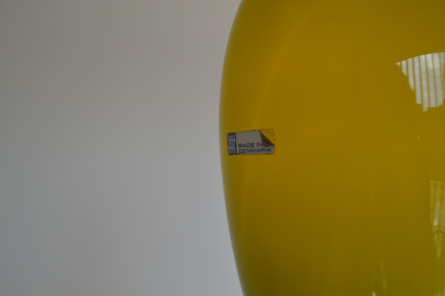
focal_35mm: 36
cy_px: 148
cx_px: 222
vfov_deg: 36.9
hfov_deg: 53.1
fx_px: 445
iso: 180
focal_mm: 24
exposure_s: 1/125
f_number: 5.6
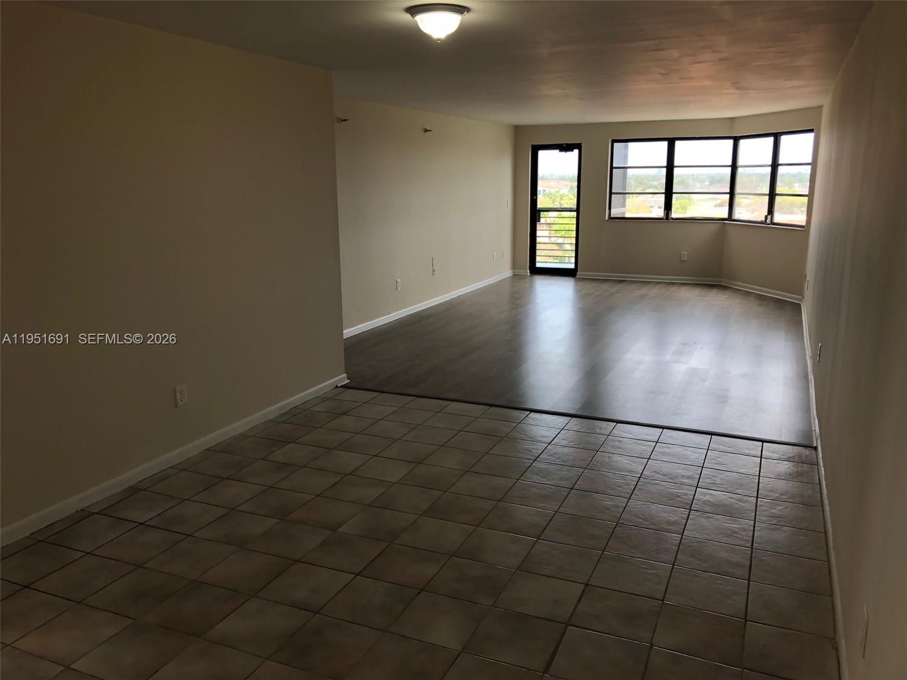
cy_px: 340
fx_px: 734
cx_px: 454
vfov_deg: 49.7
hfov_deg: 63.4
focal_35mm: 28
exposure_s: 1/120
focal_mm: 3.99
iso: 64
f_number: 1.8
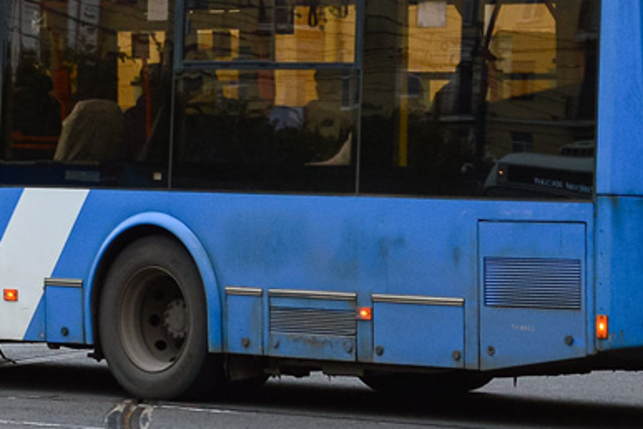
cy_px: -168
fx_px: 4358
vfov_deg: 5.6
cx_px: 123
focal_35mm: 244
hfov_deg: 8.4
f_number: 5.6
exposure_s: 1/200
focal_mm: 42
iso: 400
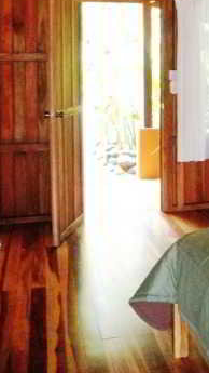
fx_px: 522
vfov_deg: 37.8
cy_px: 75
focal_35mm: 53
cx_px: 217
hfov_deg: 21.7
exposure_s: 1/40
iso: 800
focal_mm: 5
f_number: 3
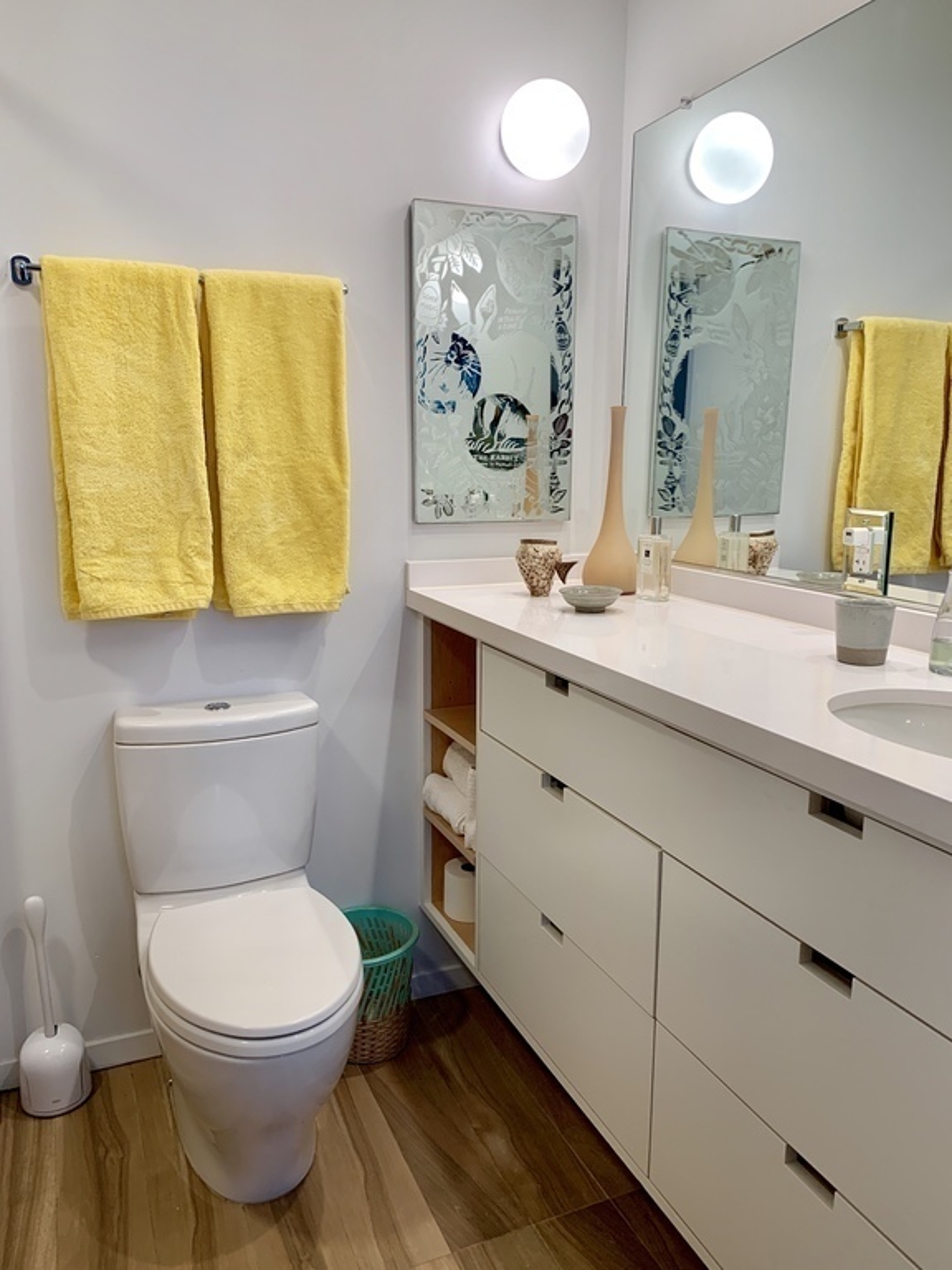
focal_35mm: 26
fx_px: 953
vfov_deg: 67.3
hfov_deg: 53.1
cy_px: 635
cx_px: 476
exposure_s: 1/120
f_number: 1.8
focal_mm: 4.25
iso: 64
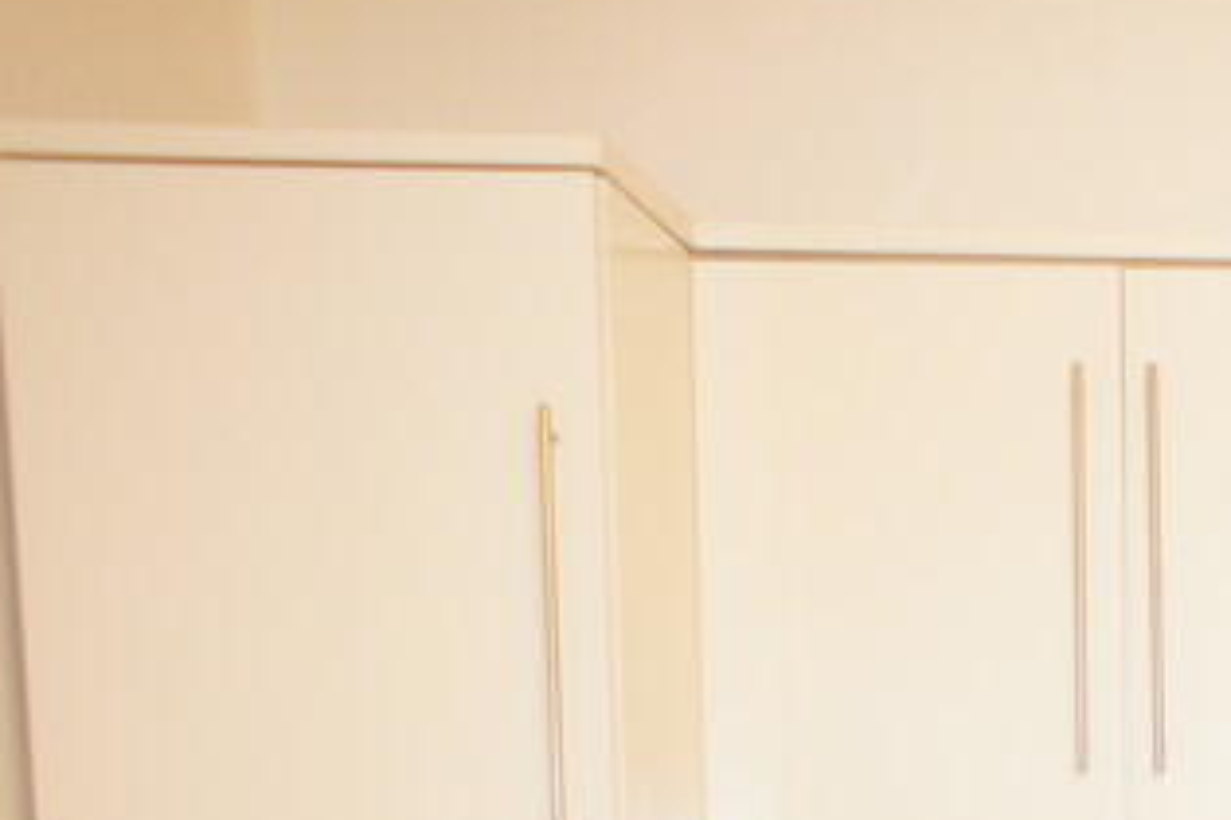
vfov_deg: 16.4
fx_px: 2667
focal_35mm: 78
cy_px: 1115
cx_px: 1563
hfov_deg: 23.3
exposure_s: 1/60
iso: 400
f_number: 2.8
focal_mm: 16
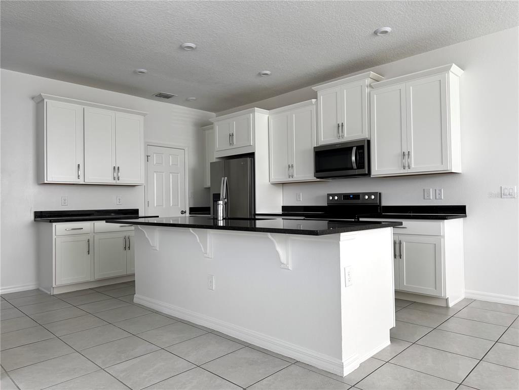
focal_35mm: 24
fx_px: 360
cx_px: 260
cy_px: 195
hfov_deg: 71.6
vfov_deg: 56.8
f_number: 1.78
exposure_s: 1/121
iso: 160
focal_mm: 6.76
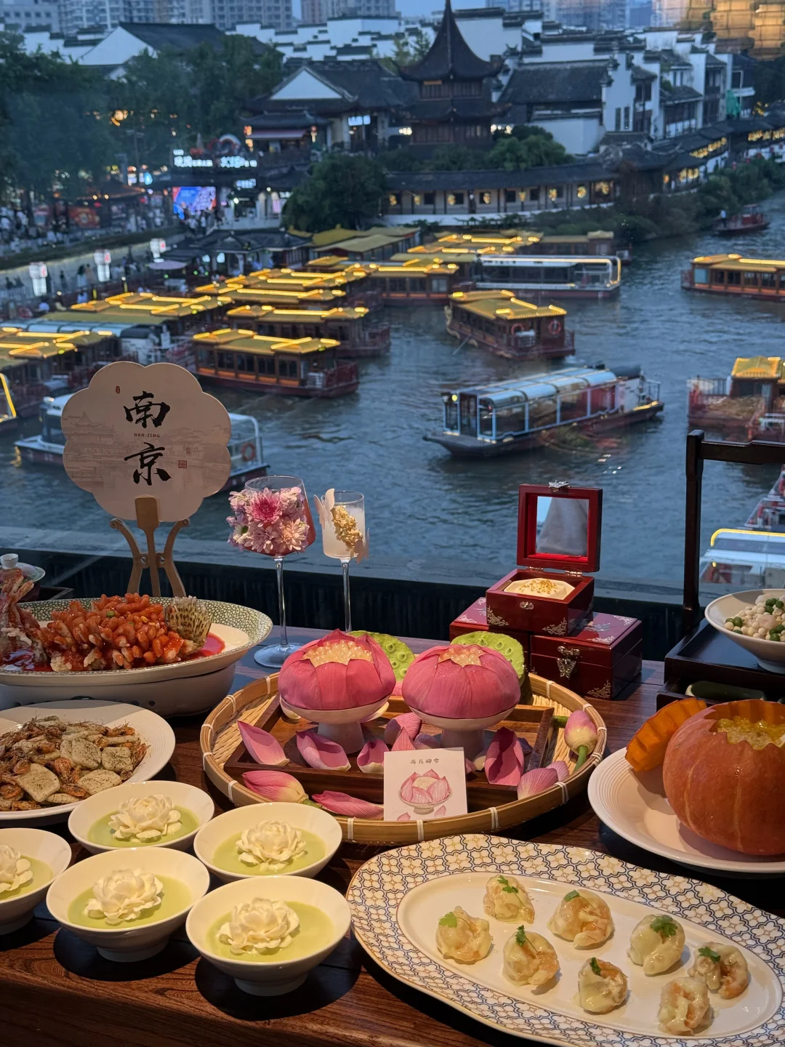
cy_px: 524
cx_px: 392
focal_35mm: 48
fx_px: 1451
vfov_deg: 39.7
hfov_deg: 30.3
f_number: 1.78
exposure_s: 1/100
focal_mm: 6.76
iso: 80
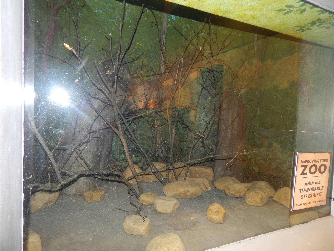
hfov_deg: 73.9
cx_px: 167
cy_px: 126
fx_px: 222
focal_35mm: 23
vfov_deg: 58.9
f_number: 3
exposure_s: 1/30
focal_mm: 4
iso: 200
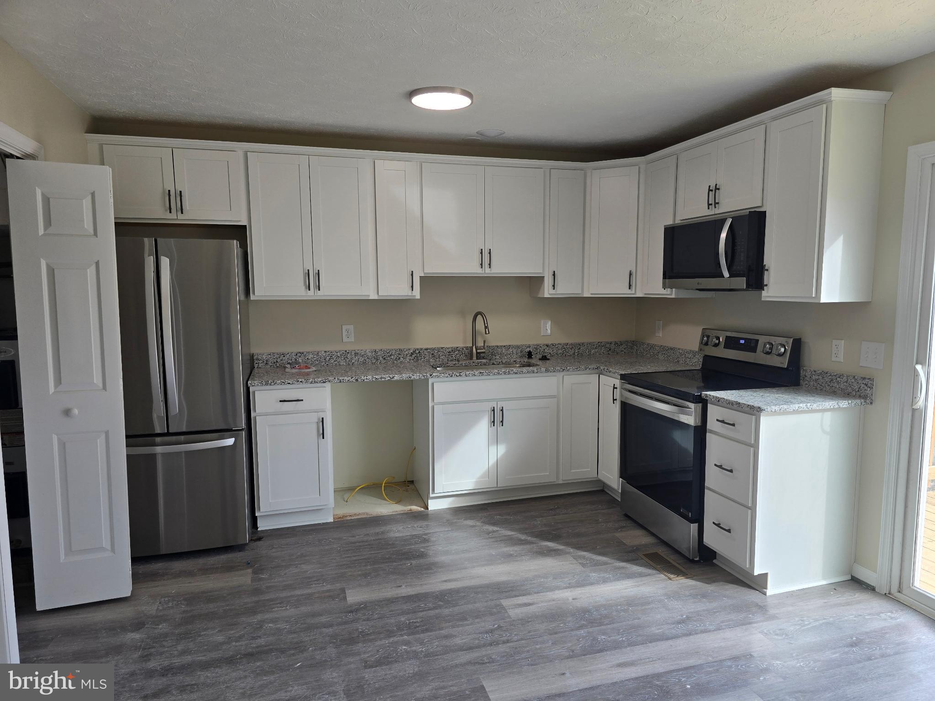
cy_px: 350
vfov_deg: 58.9
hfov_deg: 73.9
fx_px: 621
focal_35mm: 23
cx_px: 468
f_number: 1.7
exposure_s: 1/120
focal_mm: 6.3
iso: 50
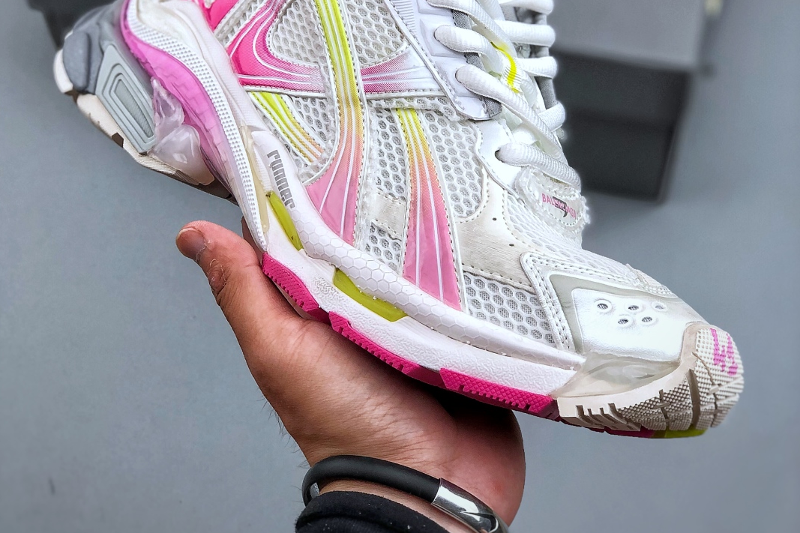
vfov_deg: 16.9
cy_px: 117
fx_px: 1777
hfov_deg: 25.4
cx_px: 397
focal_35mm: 80
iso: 20
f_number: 2.8
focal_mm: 6.6
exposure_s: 1/100
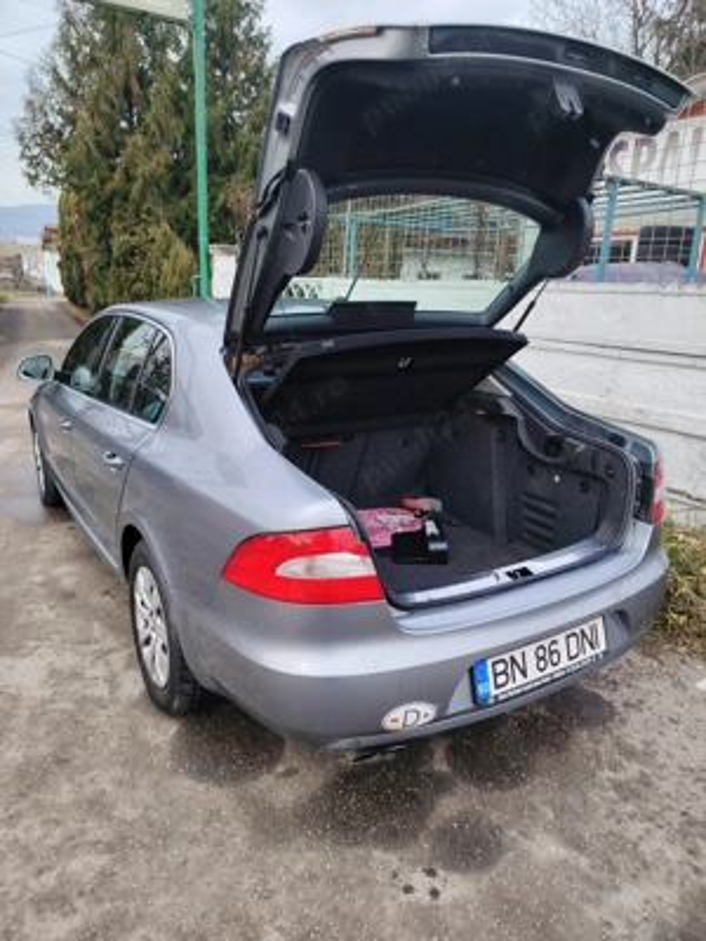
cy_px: 470
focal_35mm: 24
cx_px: 353
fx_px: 653
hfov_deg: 56.8
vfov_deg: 71.6
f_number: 1.75
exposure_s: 1/172
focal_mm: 5.25
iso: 100
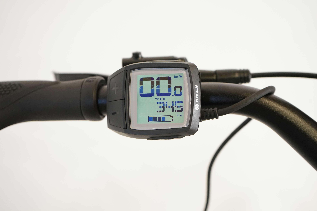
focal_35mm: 48
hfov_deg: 41.1
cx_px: 158
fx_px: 423
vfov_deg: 28.1
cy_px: 106
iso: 3200
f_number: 5.6
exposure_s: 1/200
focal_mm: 48
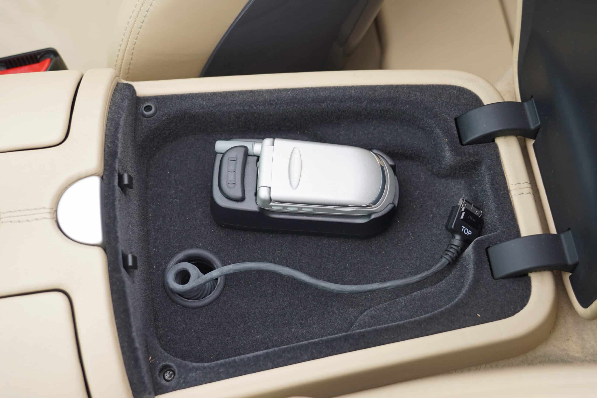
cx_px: 298
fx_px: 796
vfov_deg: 28.1
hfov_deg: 41.1
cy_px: 199
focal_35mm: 48
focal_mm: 32
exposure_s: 1/60
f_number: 4
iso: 100
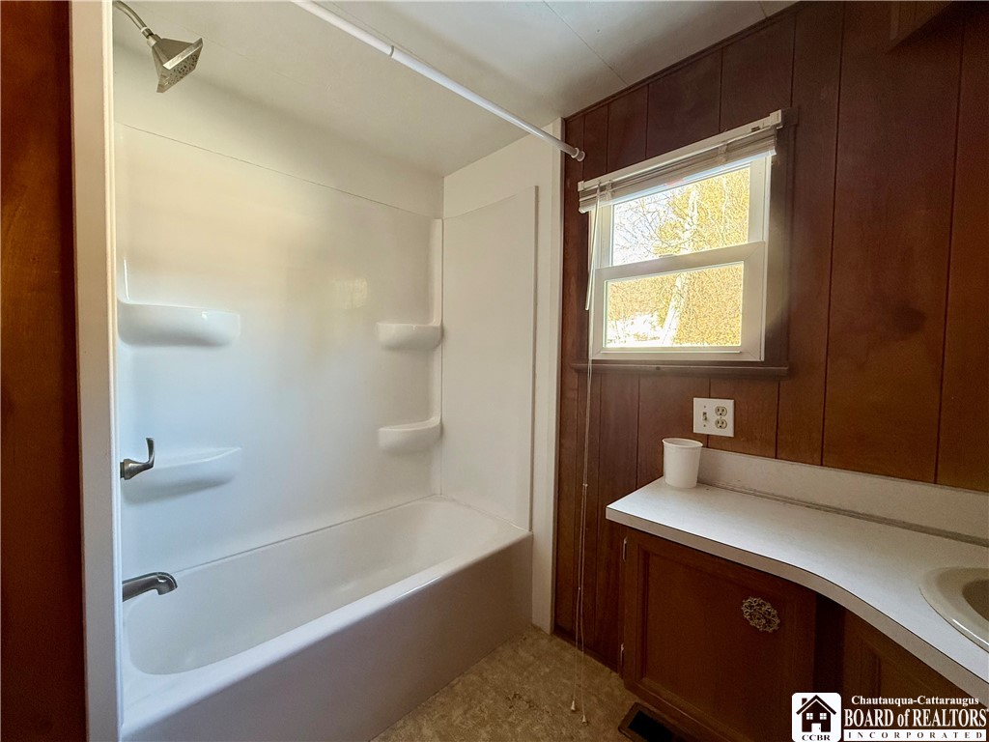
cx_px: 494
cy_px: 371
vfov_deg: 85.7
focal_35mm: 14
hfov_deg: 102.1
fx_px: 400
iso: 320
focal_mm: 2.22
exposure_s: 1/60
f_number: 2.2
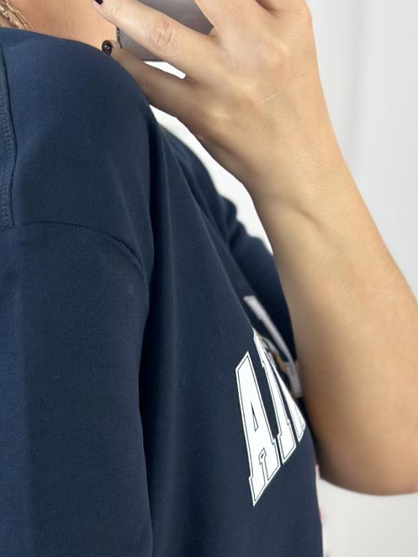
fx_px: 1866
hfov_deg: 12.8
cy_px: 604
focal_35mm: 116
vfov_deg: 16.5
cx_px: 150
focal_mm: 6.86
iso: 80
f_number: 1.78
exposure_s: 1/141
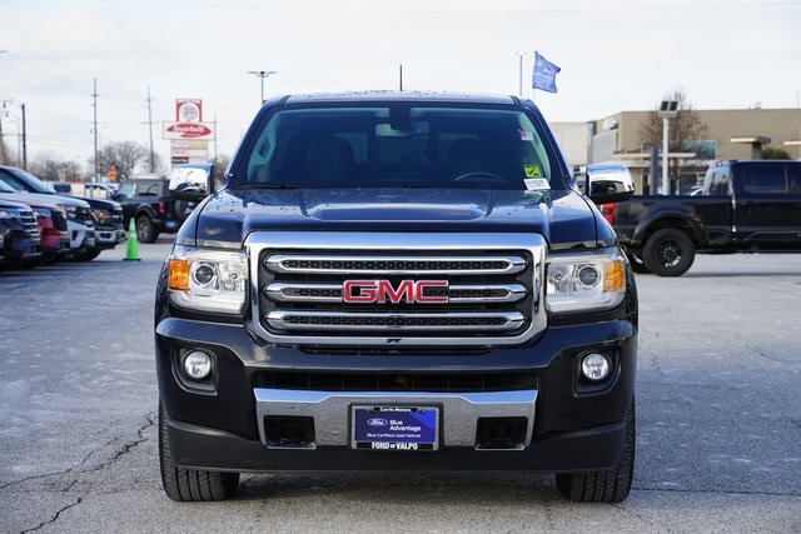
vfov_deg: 18.7
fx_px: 1625
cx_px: 400
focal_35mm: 73
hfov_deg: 27.7
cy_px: 267
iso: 100
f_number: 8
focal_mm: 73
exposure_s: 1/100
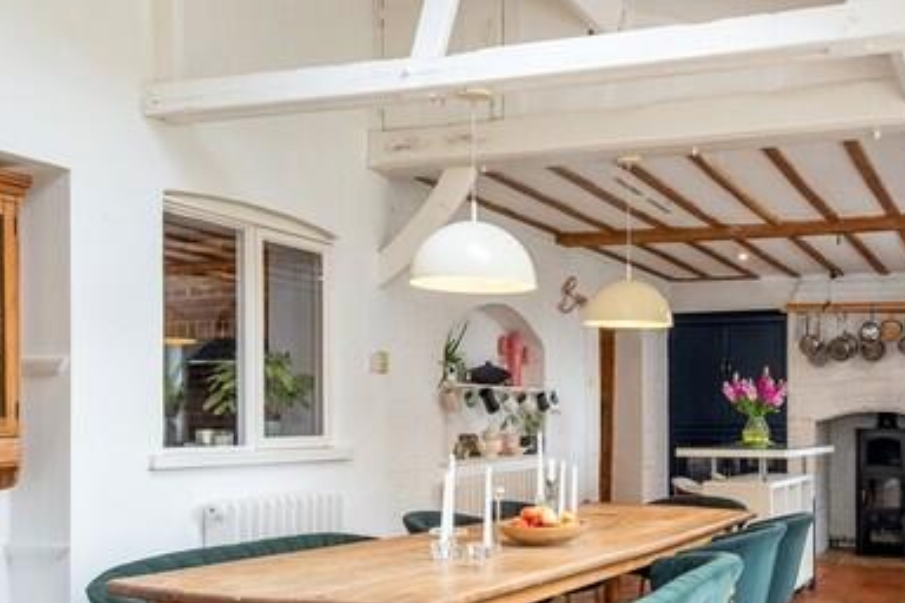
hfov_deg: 47.3
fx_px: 1005
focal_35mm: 40
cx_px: 636
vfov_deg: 33.0
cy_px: 426
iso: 160
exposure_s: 1/10
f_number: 7.1
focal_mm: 10.3
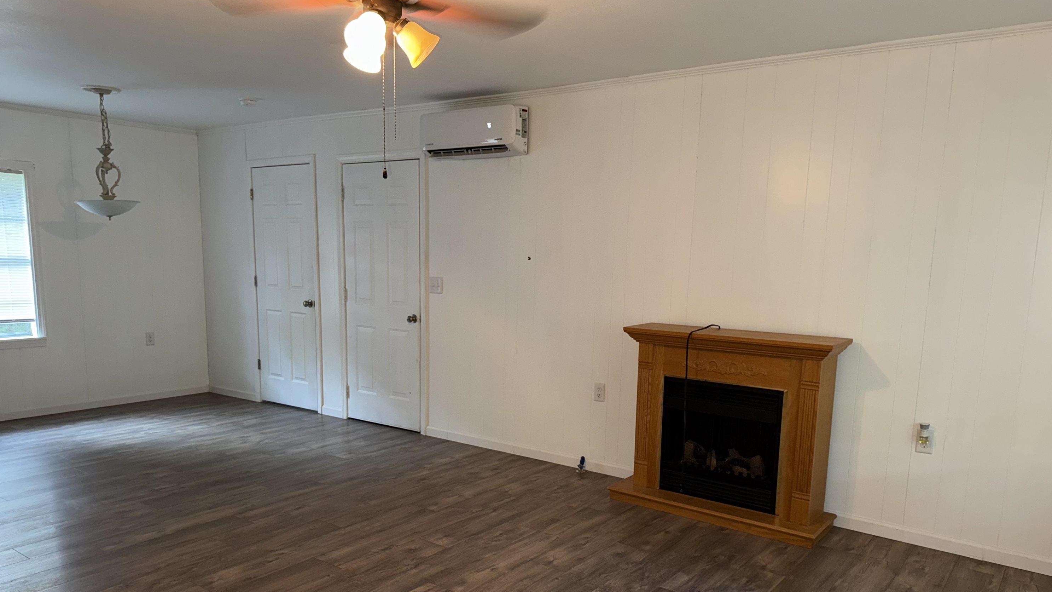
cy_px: 377
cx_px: 510
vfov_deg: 42.5
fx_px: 753
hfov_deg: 69.8
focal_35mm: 27
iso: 80
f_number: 1.78
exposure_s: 1/16
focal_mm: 6.76
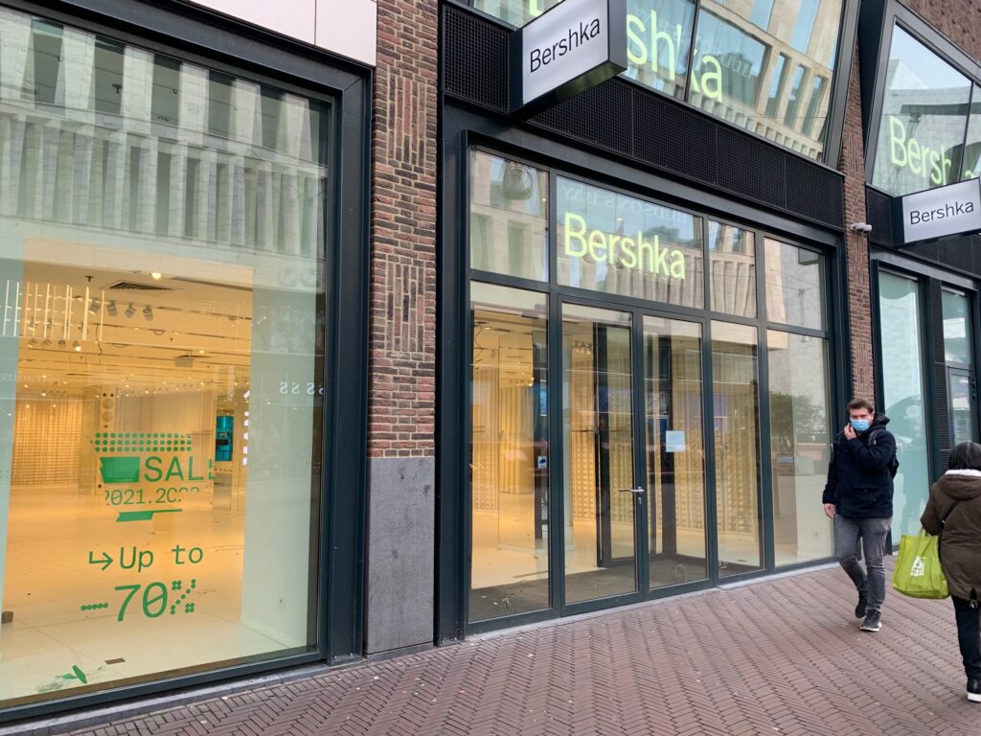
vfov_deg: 53.1
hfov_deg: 67.3
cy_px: 368
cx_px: 490
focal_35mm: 26
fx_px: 737
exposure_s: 1/122
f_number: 1.8
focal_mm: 4.25
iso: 25
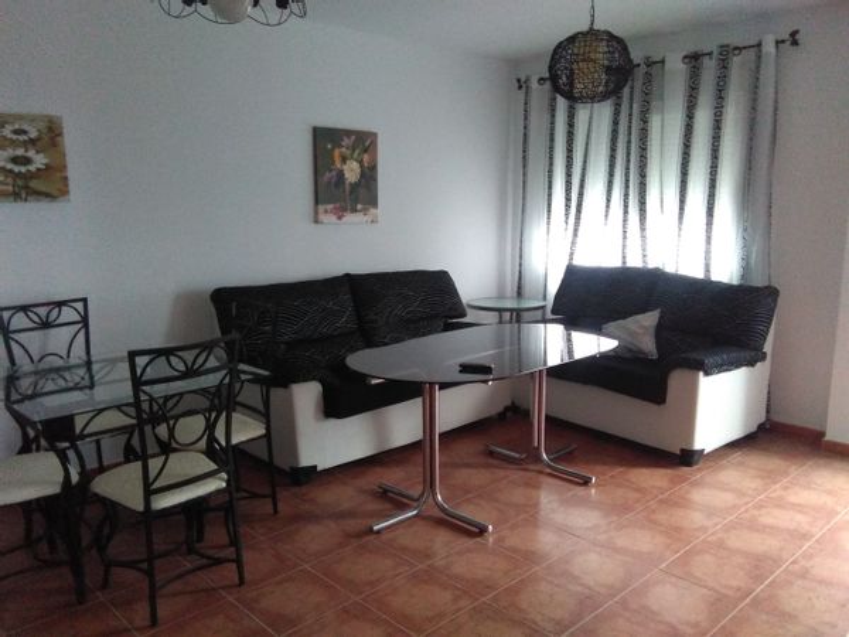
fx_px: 687
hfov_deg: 63.4
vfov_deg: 49.7
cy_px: 318
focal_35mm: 28
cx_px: 424
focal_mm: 2.34
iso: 400
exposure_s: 1/30
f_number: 2.2
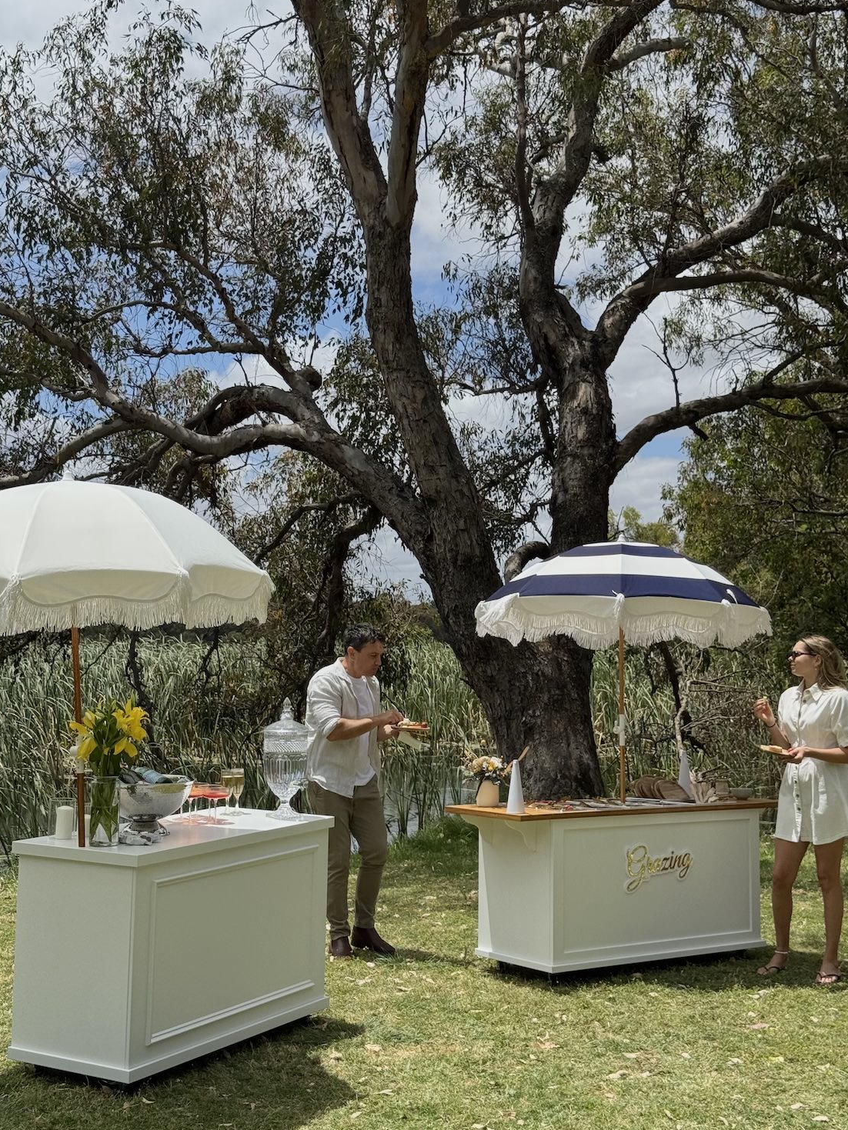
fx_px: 1600
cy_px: 558
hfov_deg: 29.7
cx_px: 431
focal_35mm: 49
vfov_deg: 38.9
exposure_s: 1/5848
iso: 64
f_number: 1.78
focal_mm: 6.76
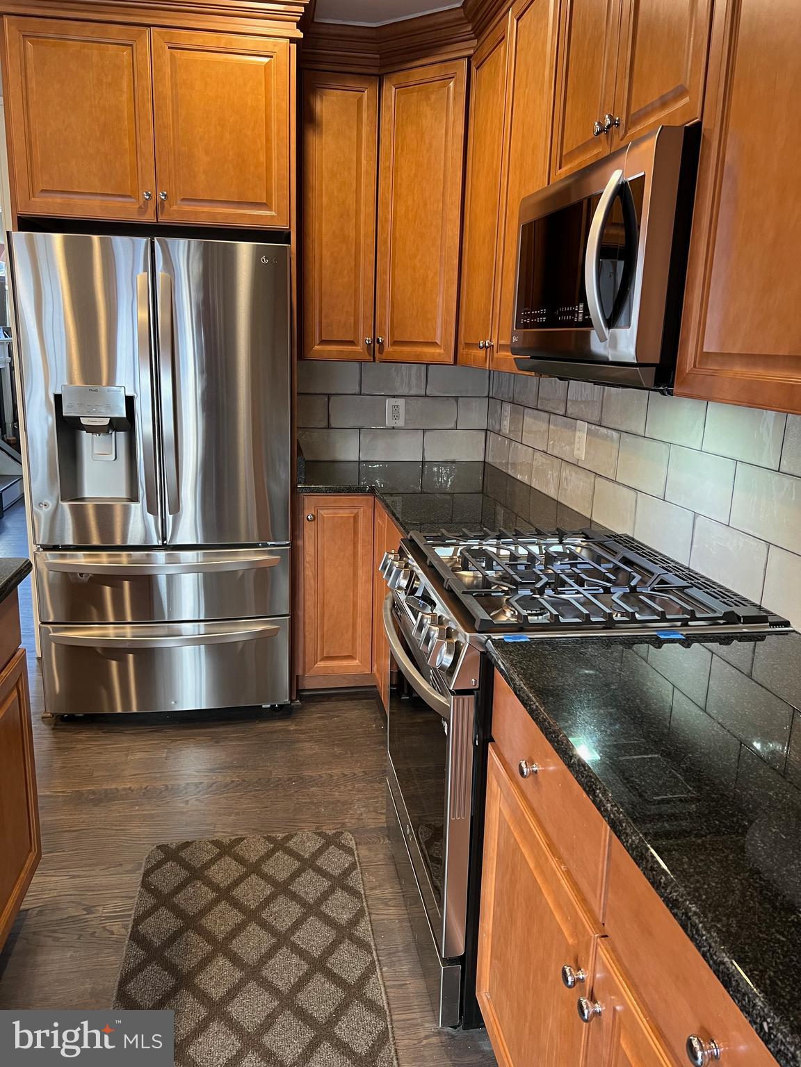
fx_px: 802
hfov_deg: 53.1
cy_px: 534
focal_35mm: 26
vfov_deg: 67.3
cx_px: 400
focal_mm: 5.7
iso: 250
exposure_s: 1/60
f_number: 1.5
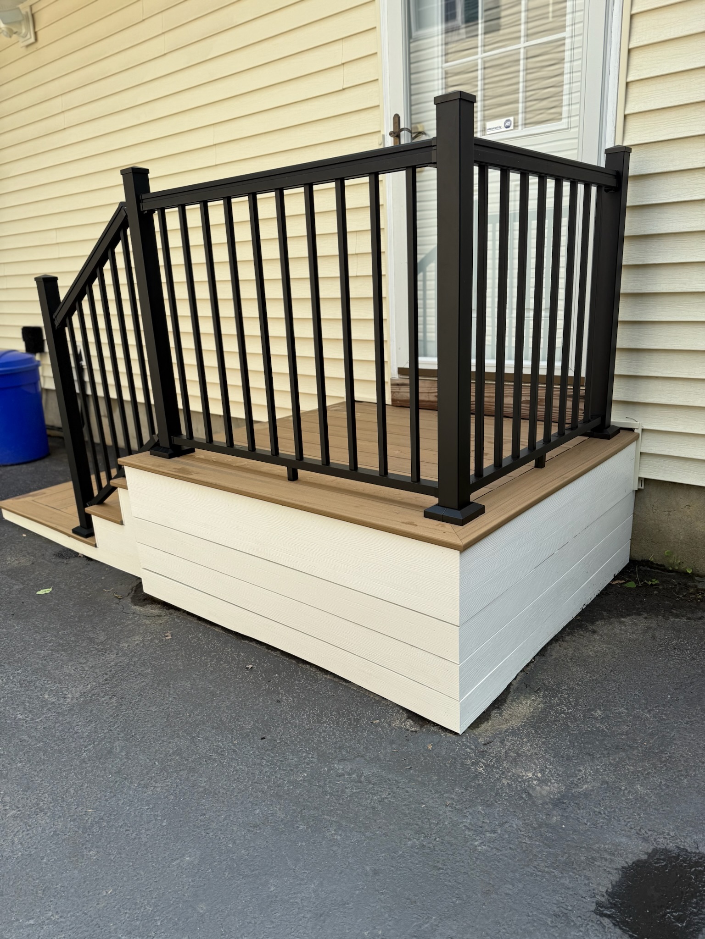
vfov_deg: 71.6
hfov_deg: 56.8
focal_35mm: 24
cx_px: 352
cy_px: 470
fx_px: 652
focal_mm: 6.76
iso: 80
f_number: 1.78
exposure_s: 1/2110
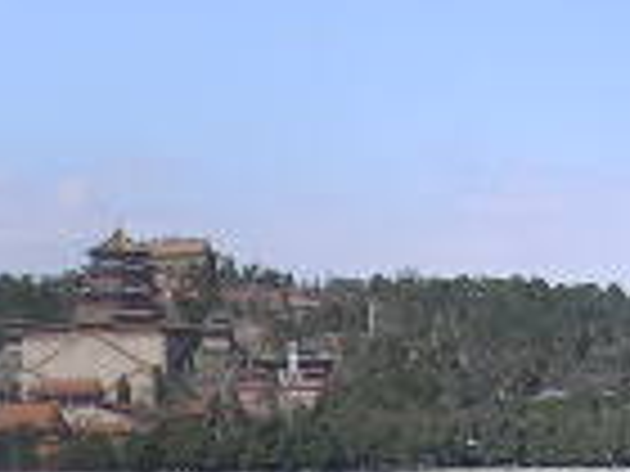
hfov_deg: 10.3
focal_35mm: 188
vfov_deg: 7.8
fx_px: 3422
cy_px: 589
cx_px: -230
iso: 50
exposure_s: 1/315
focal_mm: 6.2
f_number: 5.8
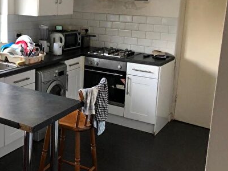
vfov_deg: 29.4
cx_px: 52
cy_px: 52
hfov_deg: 37.8
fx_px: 323
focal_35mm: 49
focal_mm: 3.99
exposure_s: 1/24
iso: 40
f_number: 1.8
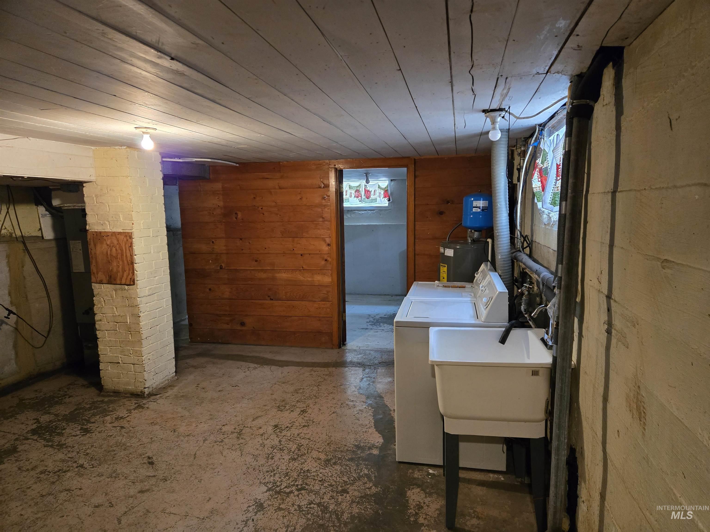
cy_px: 266
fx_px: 472
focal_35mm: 23
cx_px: 355
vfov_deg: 58.9
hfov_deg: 73.9
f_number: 1.8
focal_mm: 5.4
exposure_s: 1/60
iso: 640
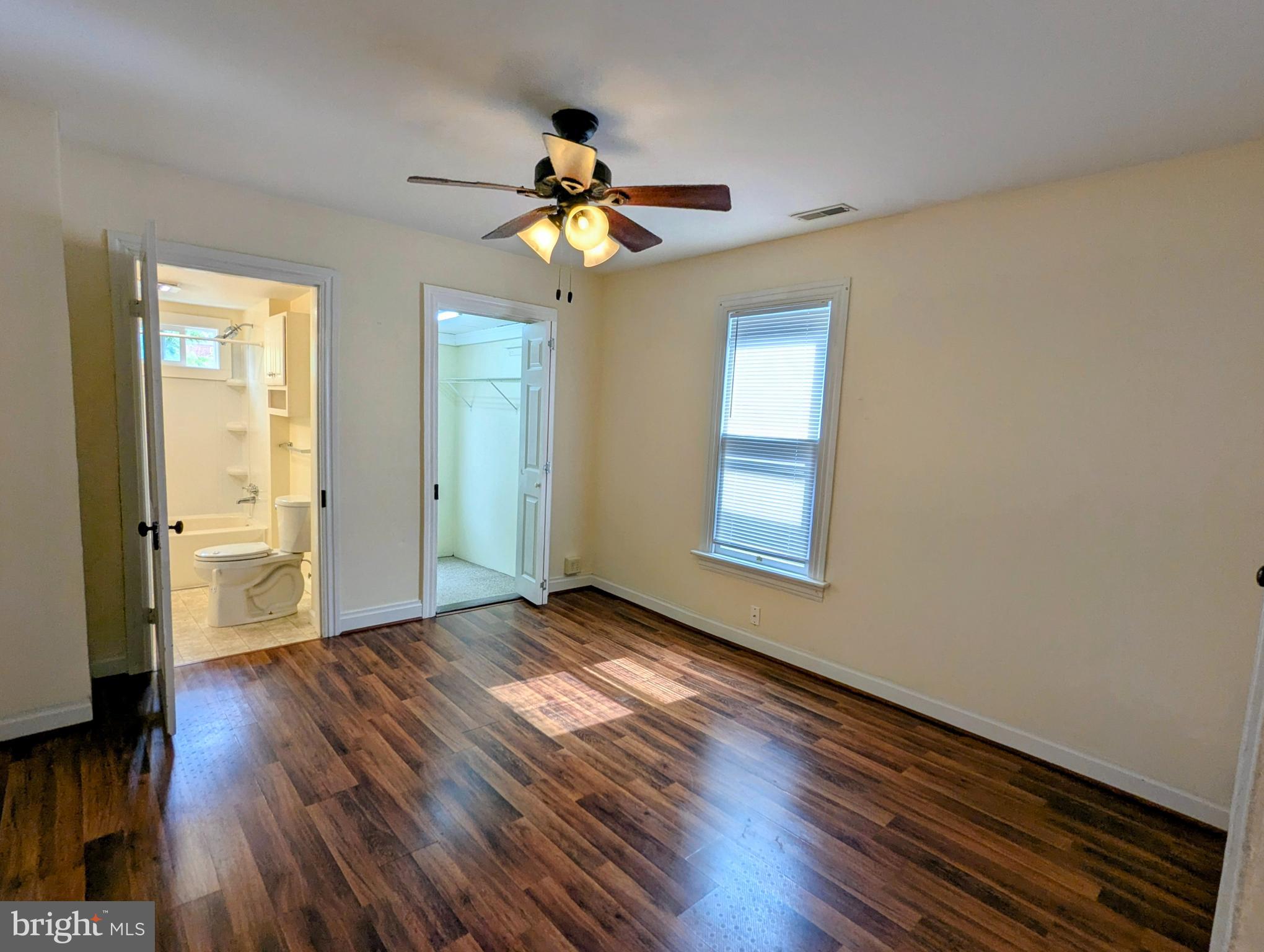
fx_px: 585
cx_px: 632
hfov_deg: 94.4
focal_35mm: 16
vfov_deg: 78.2
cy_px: 476
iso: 97
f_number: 2.2
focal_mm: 2.35
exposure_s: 1/180
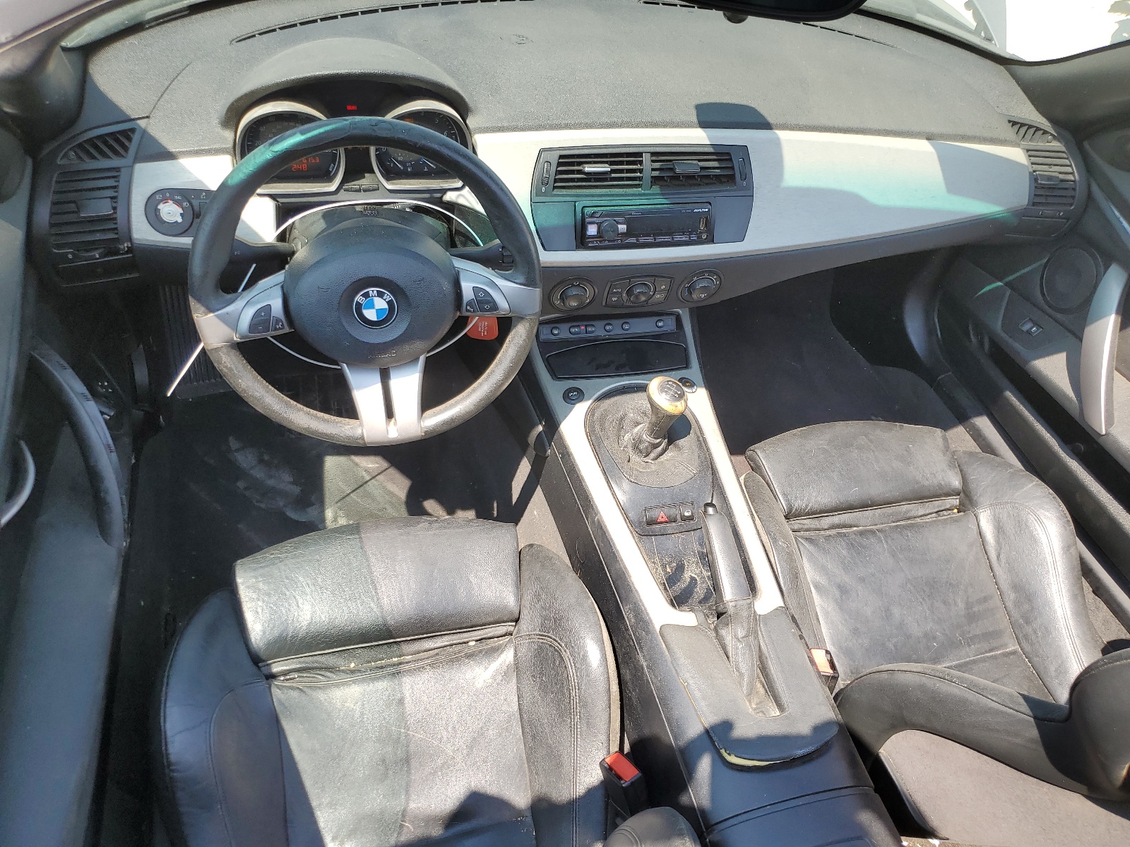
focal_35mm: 26
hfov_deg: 67.3
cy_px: 424
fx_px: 849
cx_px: 565
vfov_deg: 53.1
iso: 50
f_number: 1.5
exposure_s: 1/667
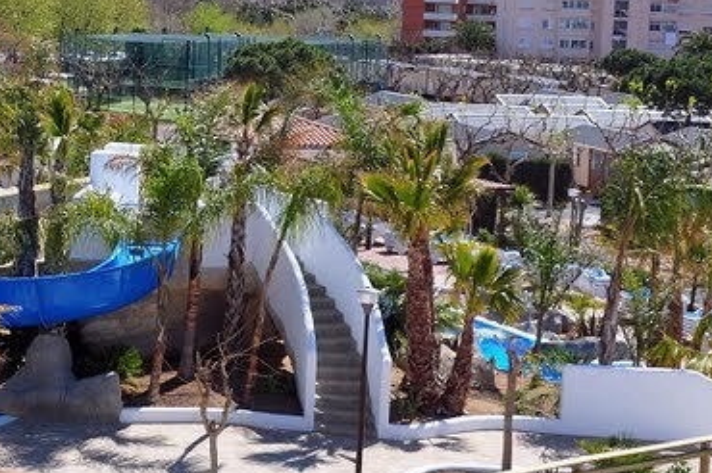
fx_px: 1602
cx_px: -23
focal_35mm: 81
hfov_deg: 23.8
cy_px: 73
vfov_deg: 16.6
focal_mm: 25
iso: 200
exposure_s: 1/250
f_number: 10
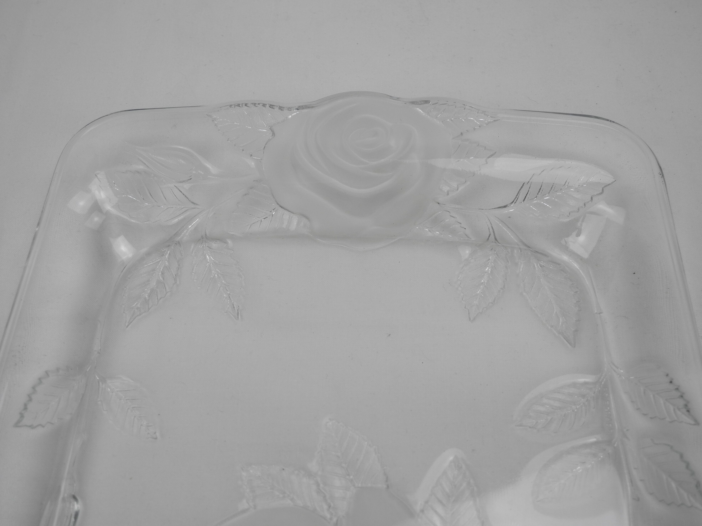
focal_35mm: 45
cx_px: 351
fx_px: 913
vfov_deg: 32.2
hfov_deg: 42.1
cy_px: 263
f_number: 3.2
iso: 100
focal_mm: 9.7
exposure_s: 1/167
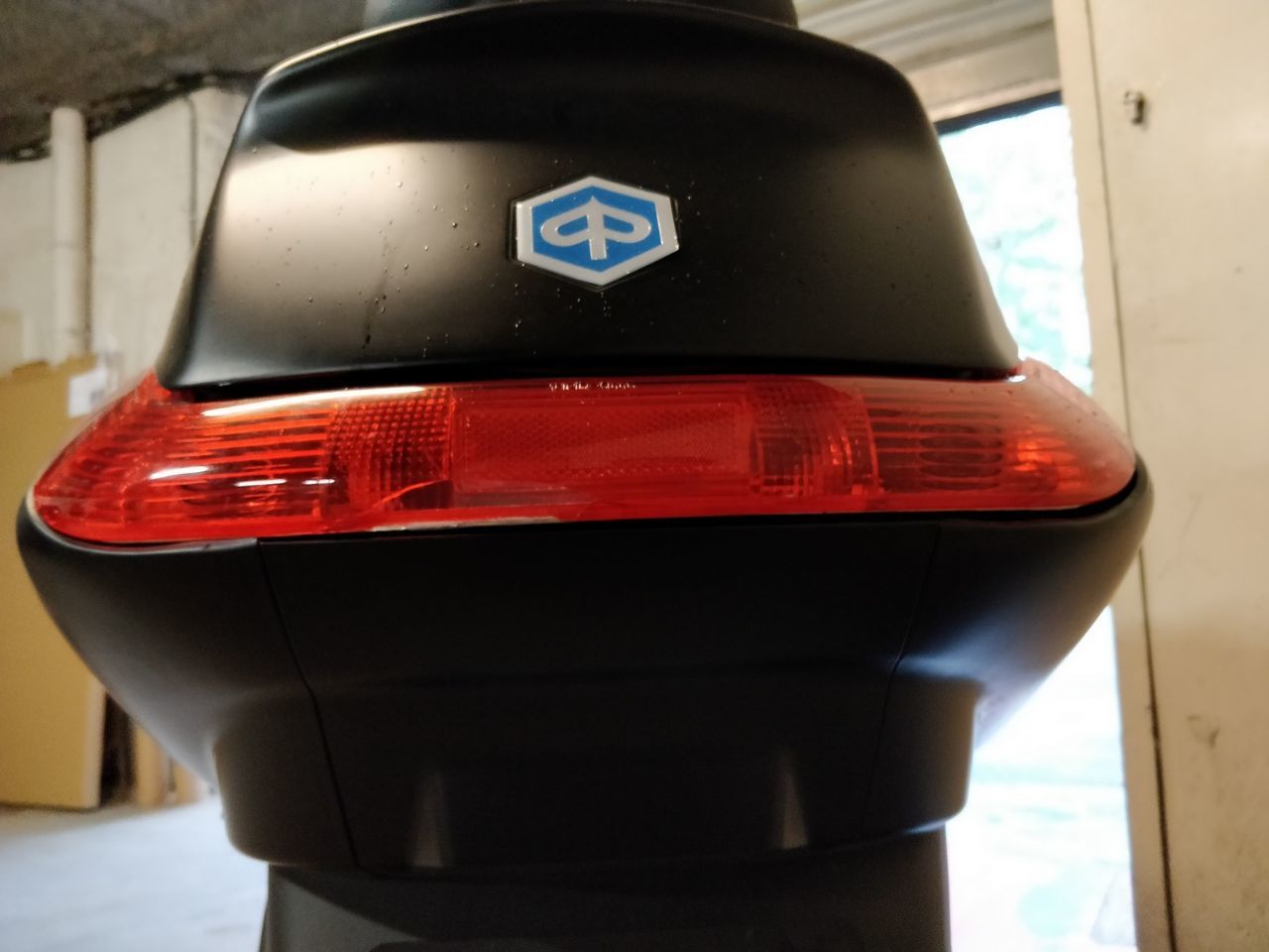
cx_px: 634
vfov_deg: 56.8
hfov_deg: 71.6
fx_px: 880
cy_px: 476
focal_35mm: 24
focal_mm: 4.1
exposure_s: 1/25
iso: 2000
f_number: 1.7
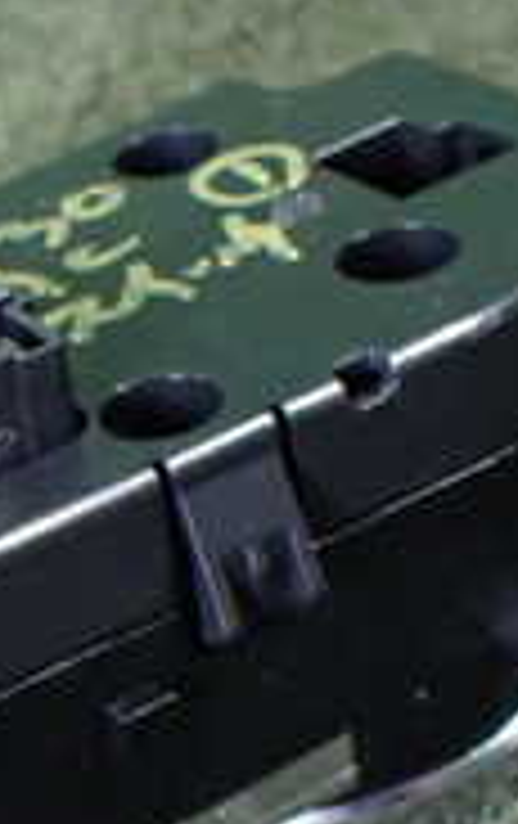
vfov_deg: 19.1
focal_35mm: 104
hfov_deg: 11.5
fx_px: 2340
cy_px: 919
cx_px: -477
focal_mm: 5.4
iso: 800
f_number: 2.3
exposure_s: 1/80
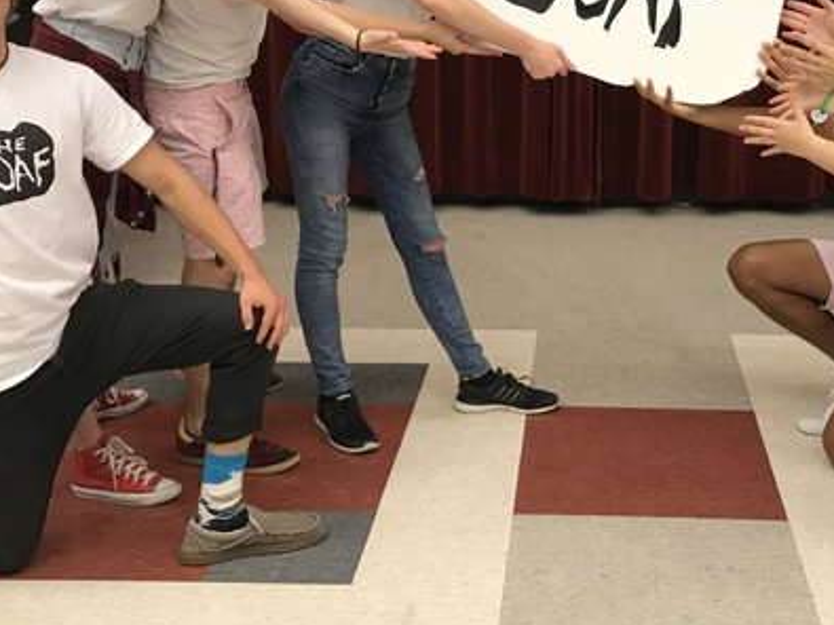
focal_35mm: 51
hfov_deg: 37.1
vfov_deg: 28.3
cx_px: 553
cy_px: 190
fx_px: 1228
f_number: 1.8
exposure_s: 1/17
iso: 40
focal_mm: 3.99
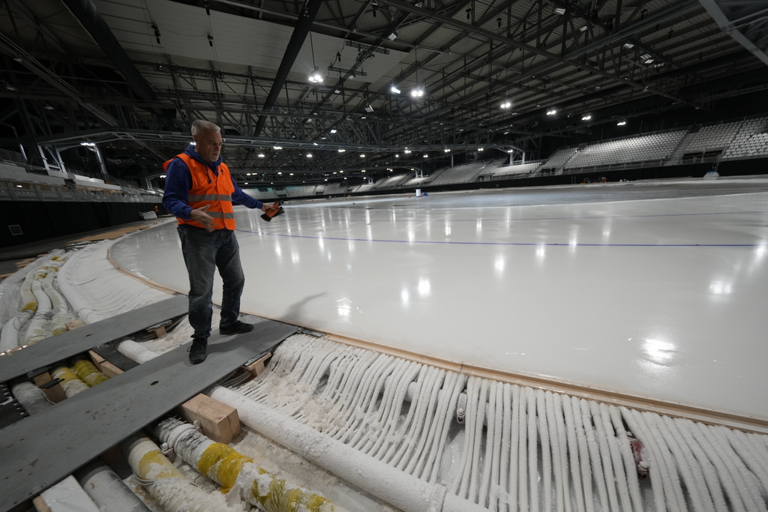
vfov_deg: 90.0
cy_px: 256
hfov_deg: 112.6
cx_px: 384
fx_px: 256
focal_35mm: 12
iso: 640
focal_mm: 12
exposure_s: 1/50
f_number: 4
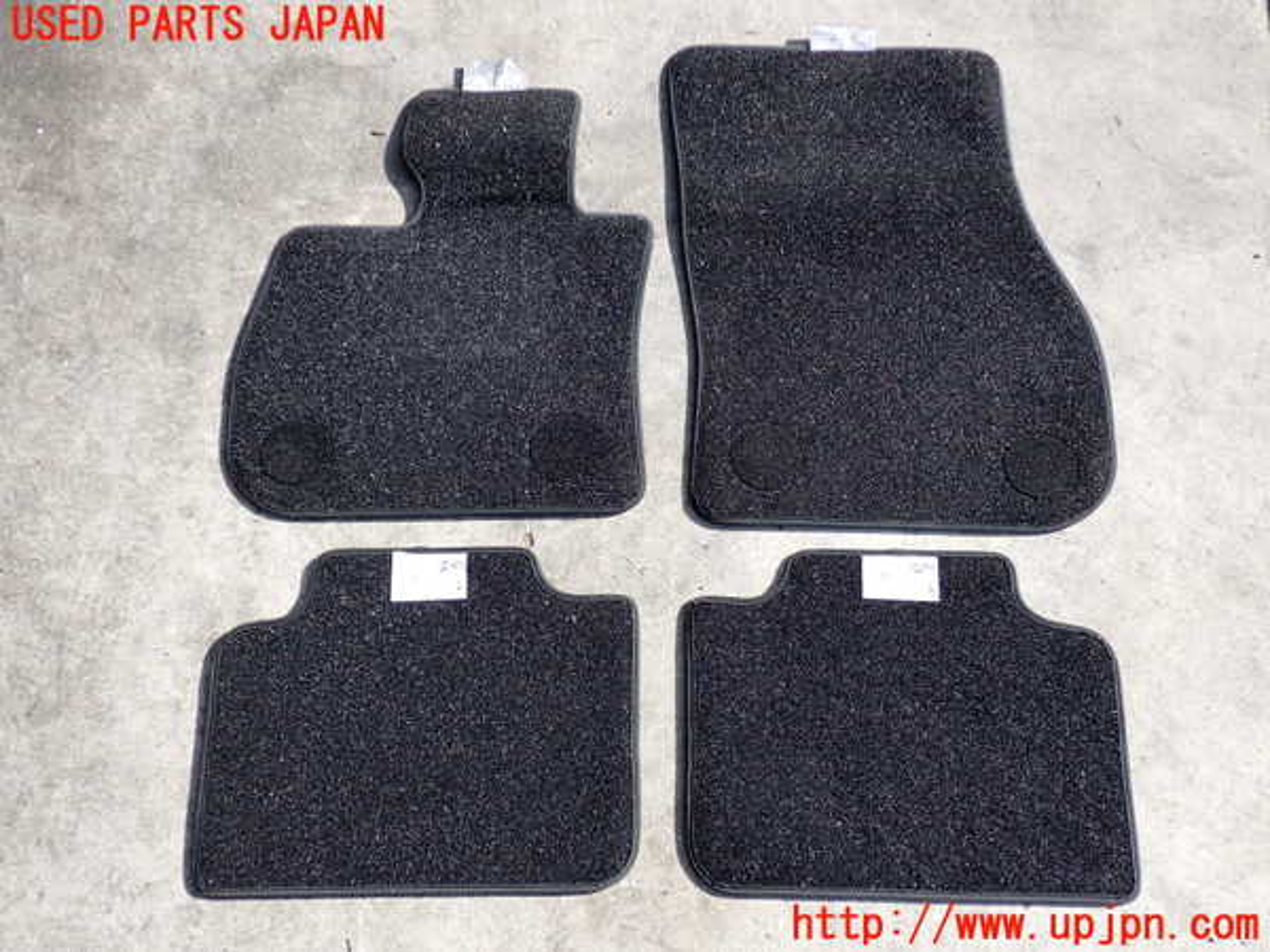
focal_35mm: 32
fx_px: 1174
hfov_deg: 56.8
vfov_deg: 44.2
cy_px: 476
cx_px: 635
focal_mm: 5.79
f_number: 2.4
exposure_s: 1/640
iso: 100
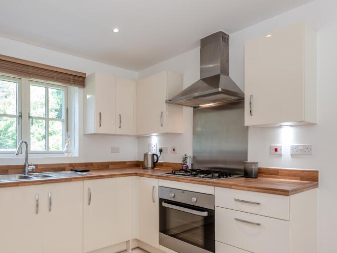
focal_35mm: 23
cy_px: 153
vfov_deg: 58.4
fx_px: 224
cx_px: 107
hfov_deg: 71.3
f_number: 7.1
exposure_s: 1/8
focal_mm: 16
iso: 200
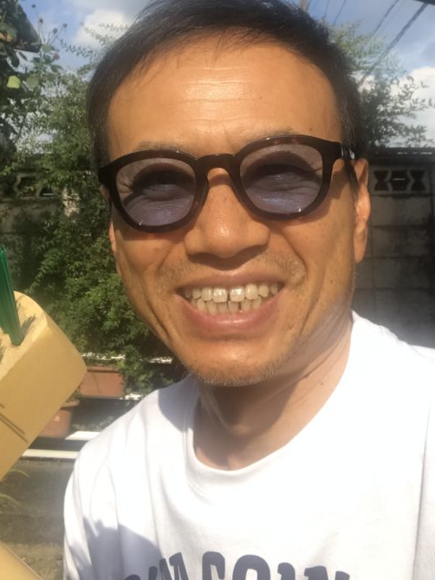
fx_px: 821
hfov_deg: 29.7
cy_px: 180
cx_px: 226
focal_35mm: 49
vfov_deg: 38.3
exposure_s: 1/984
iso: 25
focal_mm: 2.87
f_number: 2.2
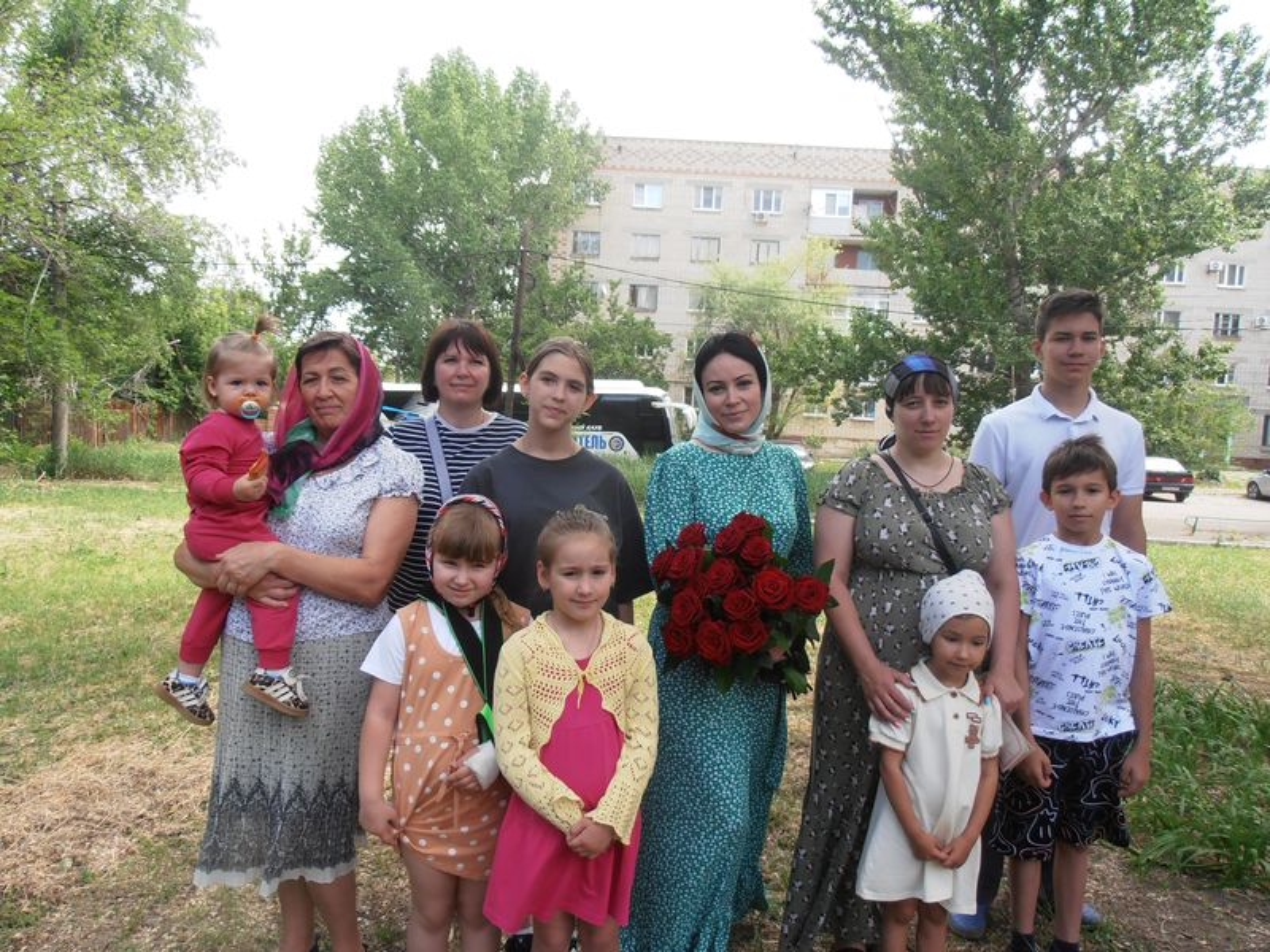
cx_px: 635
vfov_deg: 56.8
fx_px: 881
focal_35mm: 24
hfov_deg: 71.6
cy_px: 476
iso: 80
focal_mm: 4.2
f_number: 3
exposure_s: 1/250
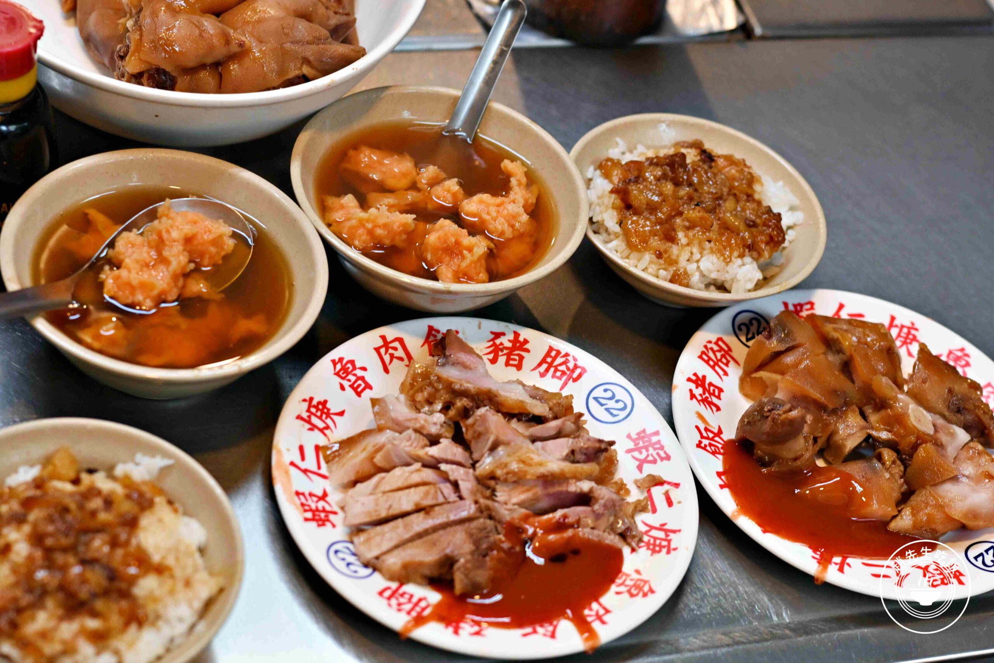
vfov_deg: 18.2
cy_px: 332
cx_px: 497
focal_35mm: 75
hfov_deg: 27.0
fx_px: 2071
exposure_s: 1/160
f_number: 3.2
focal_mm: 50
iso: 640
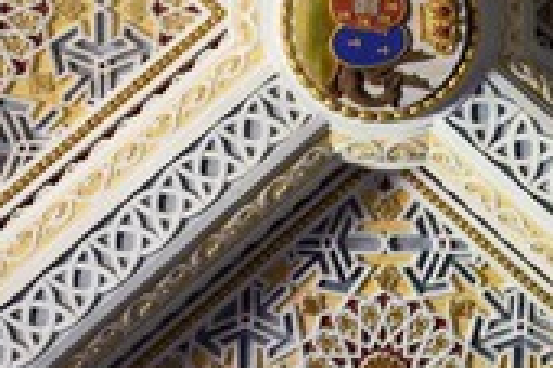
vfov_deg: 17.0
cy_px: 39
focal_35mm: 79
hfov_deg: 25.5
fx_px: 1212
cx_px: 394
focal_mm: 32
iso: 1600
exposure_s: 1/60
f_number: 5
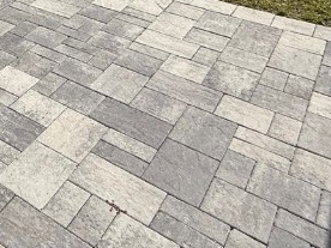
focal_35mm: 52
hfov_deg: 29.8
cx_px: -94
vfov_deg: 21.6
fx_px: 497
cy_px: -159
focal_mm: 2.22
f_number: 2.2
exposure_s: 1/3125
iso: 50
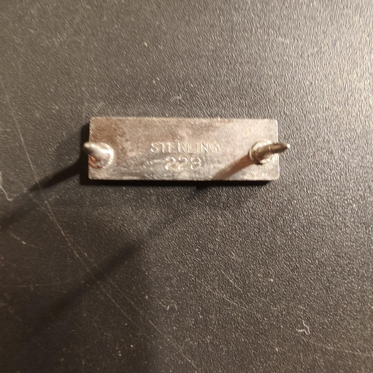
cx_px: 184
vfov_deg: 57.1
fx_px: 341
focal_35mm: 28
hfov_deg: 57.3
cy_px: 159
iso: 500
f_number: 2
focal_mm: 2.32
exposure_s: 1/50
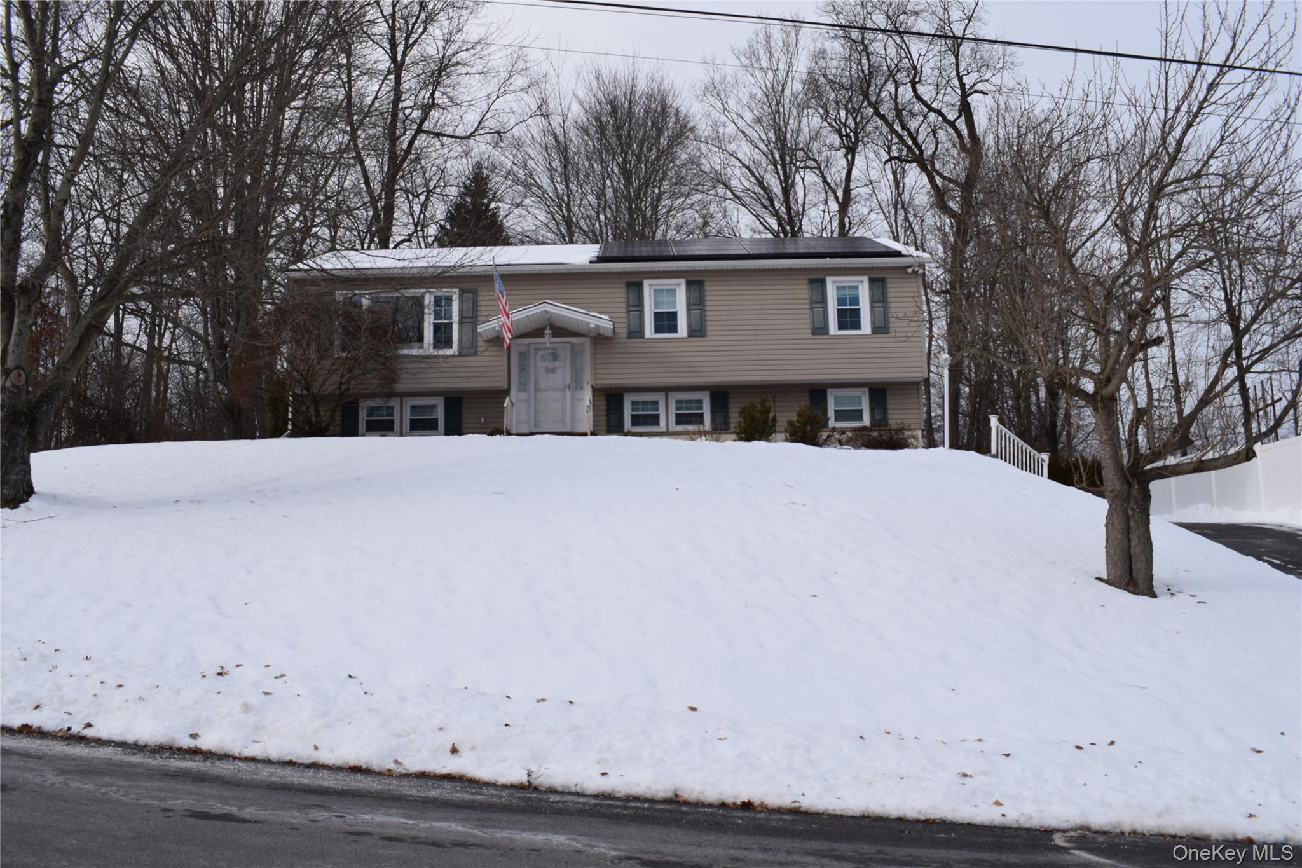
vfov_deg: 41.7
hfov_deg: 59.5
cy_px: 434
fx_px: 1139
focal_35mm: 32
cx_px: 651
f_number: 11
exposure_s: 1/500
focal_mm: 21
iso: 200
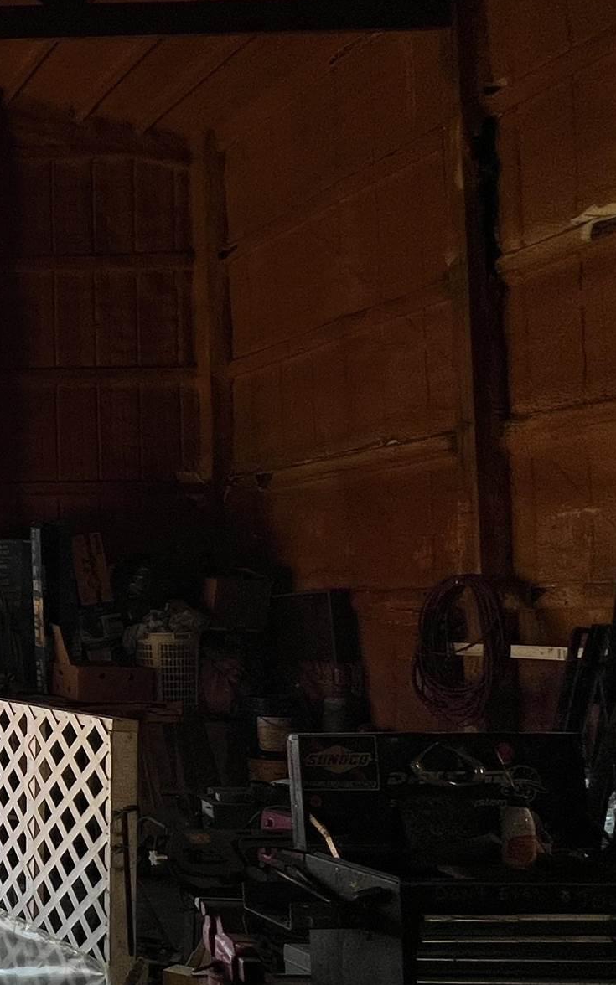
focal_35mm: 36
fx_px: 967
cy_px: 580
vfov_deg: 53.7
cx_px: -487
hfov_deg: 22.0
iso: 32
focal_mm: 1.57
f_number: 1.8
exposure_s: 1/207
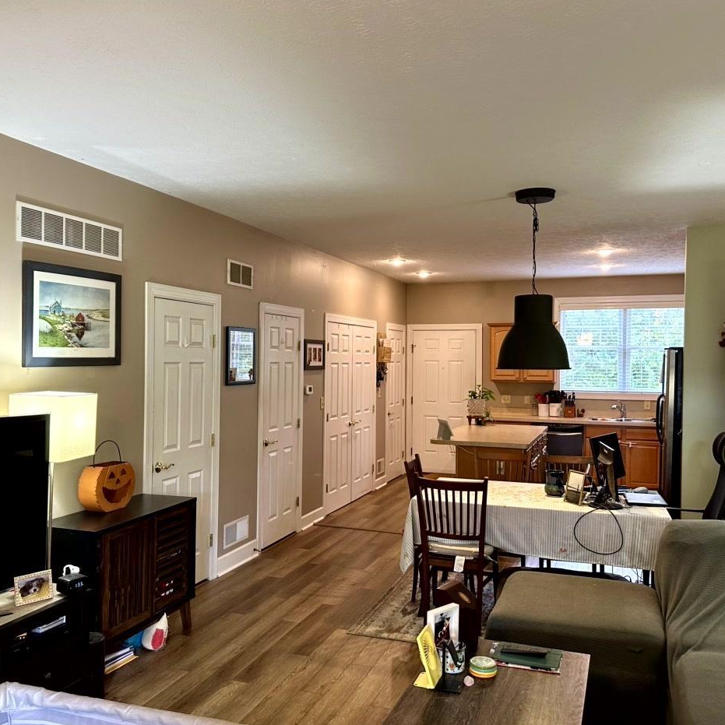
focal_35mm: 30
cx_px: 358
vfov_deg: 54.0
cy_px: 364
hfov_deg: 54.0
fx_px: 711
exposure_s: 1/60
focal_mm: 6.86
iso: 200
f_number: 1.78
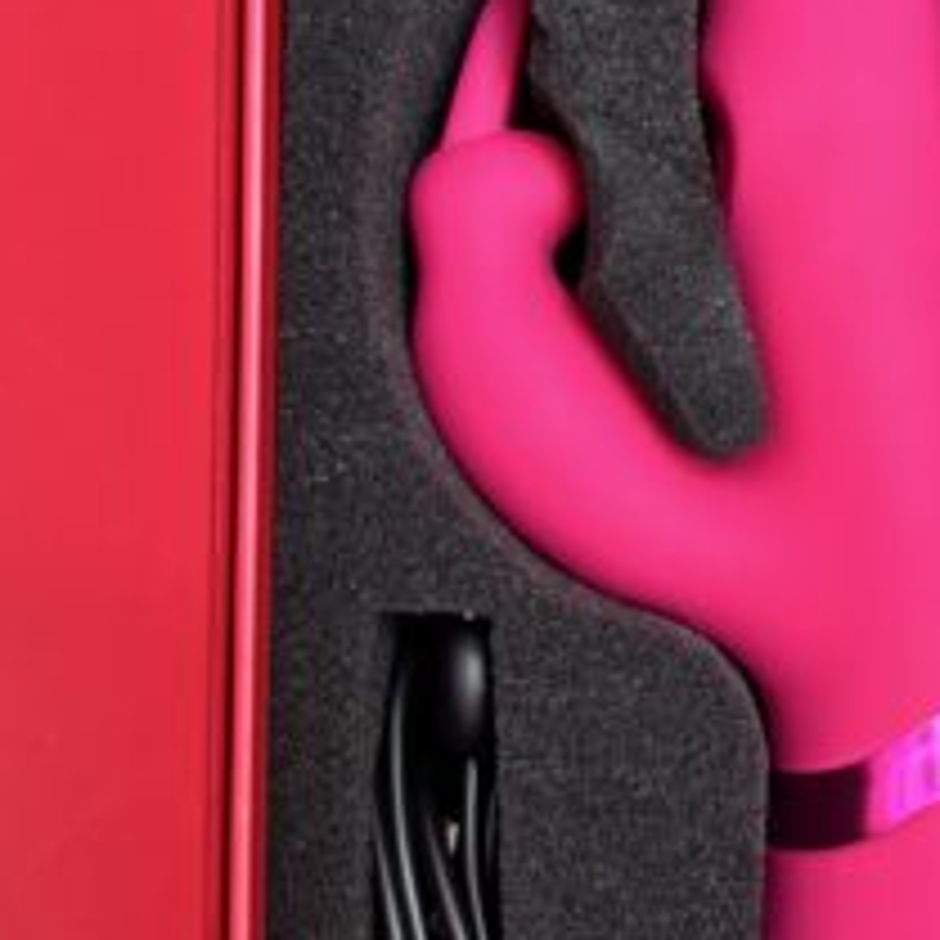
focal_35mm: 44
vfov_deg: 38.2
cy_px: 364
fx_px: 1352
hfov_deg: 38.3
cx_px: 495
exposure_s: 1/60
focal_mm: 5.96
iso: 320
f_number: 1.6
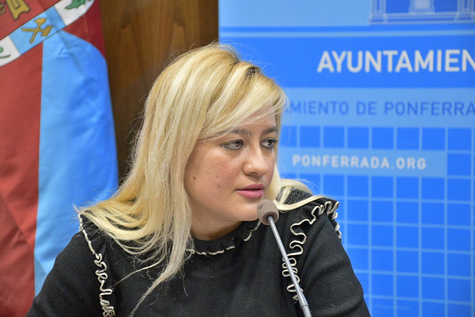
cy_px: 158
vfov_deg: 12.2
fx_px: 1478
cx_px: 238
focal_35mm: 112
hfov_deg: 18.3
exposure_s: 1/125
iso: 3200
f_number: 5
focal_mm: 75
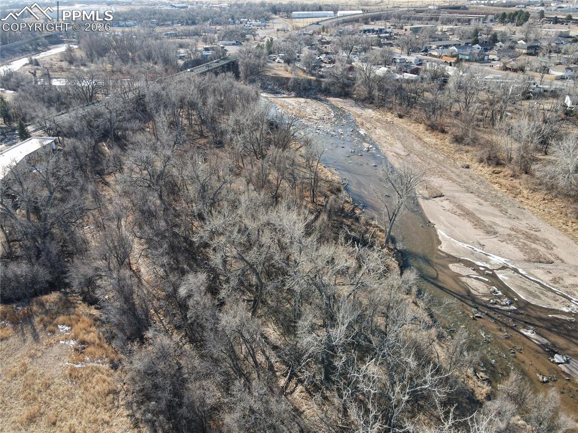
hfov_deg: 71.6
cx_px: 289
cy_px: 216
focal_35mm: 24
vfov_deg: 56.8
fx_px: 401
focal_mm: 4.5
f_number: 2.8
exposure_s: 1/240
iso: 110
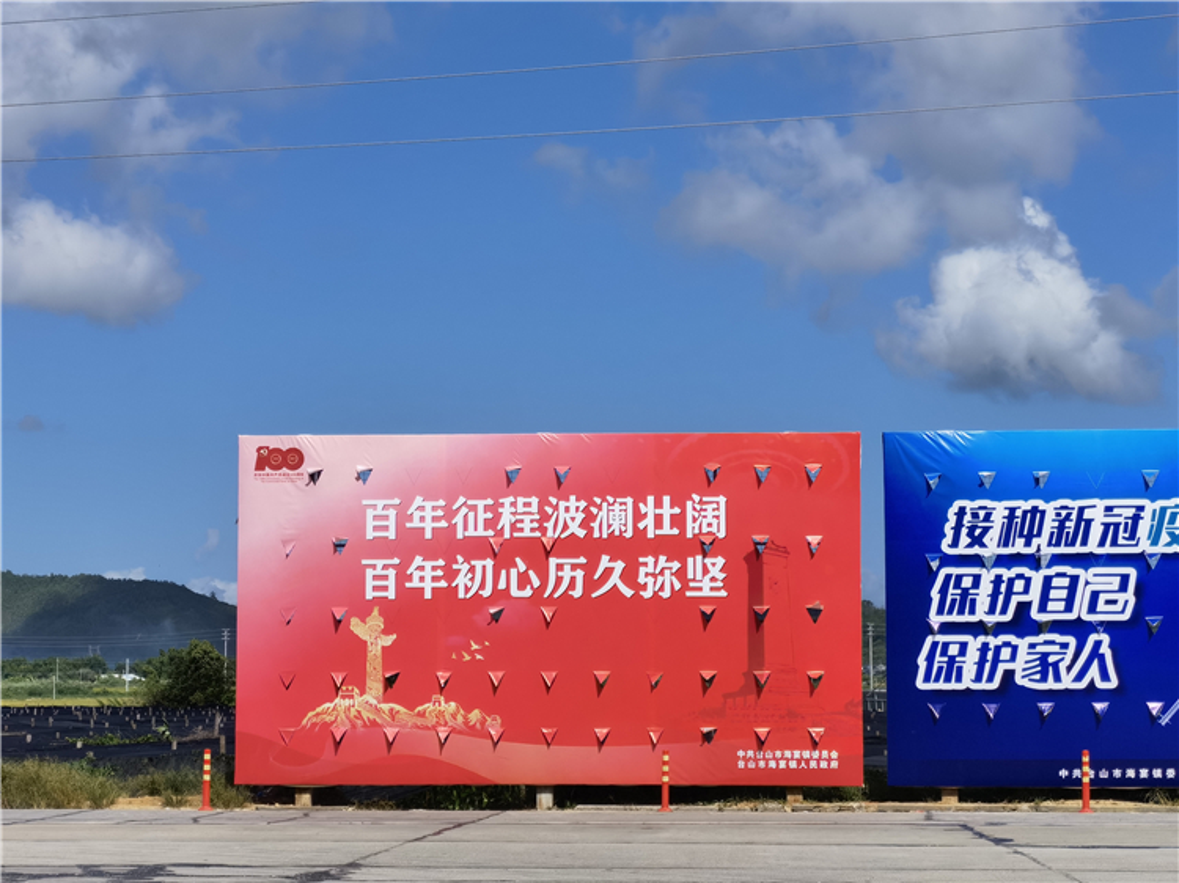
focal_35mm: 81
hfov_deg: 24.1
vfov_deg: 18.2
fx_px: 2758
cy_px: 442
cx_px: 590
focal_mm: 6.67
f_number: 1.9
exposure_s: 1/8475
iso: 50
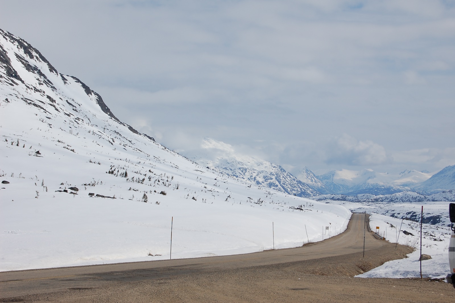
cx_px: 228
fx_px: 1042
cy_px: 152
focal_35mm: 82
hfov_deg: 24.6
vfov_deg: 16.5
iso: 200
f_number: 13
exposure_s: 1/800
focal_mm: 55
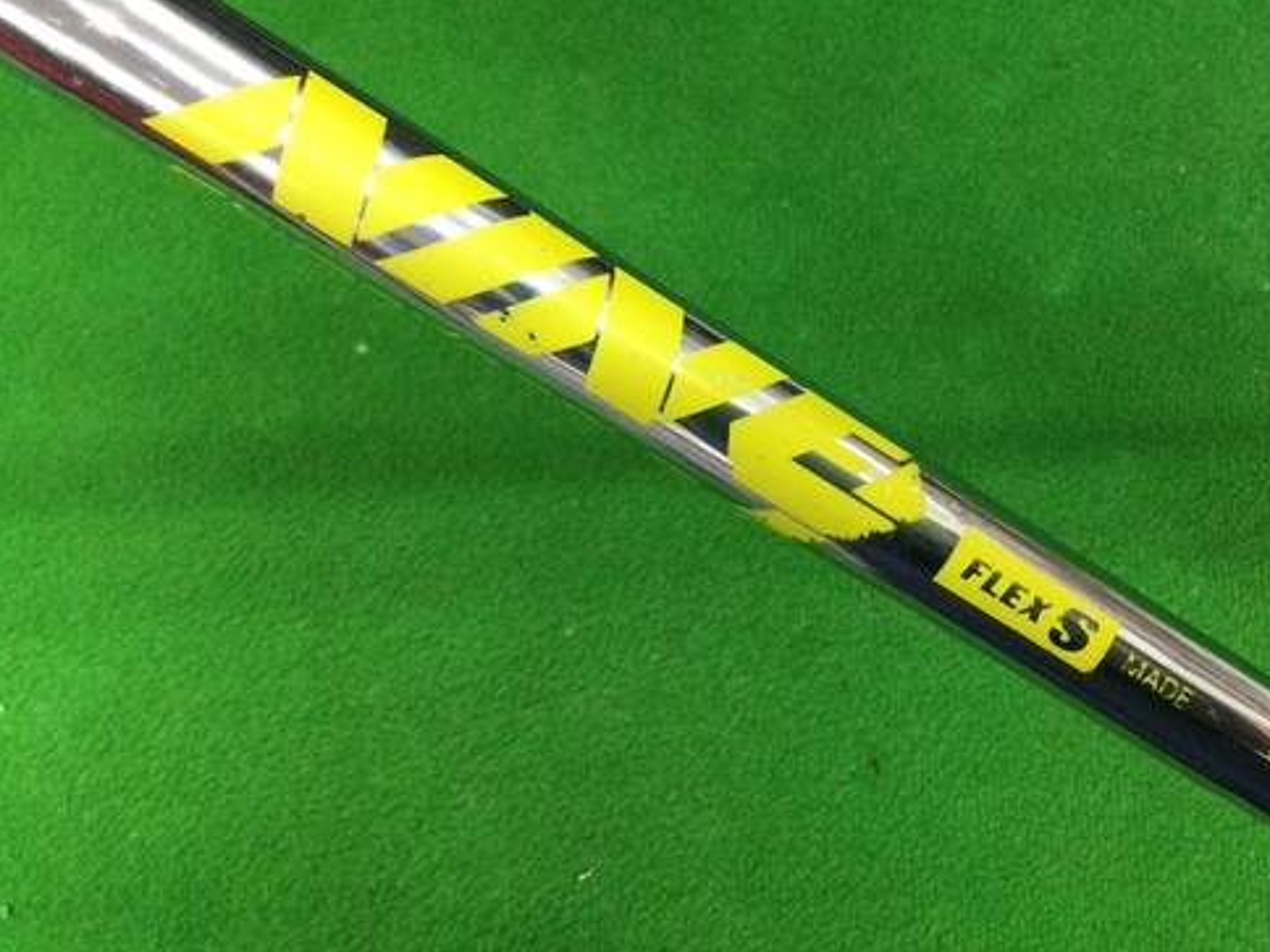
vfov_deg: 35.1
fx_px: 1504
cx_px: 792
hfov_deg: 45.4
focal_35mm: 41
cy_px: 417
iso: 160
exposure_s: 1/30
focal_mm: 3.3
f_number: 2.4
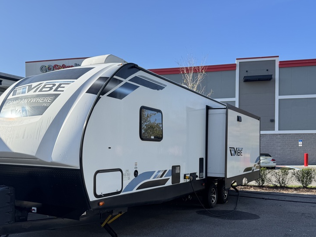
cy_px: 154
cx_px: 153
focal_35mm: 33
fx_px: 301
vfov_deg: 42.5
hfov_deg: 55.4
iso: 80
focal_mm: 6.76
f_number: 1.78
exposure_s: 1/3096
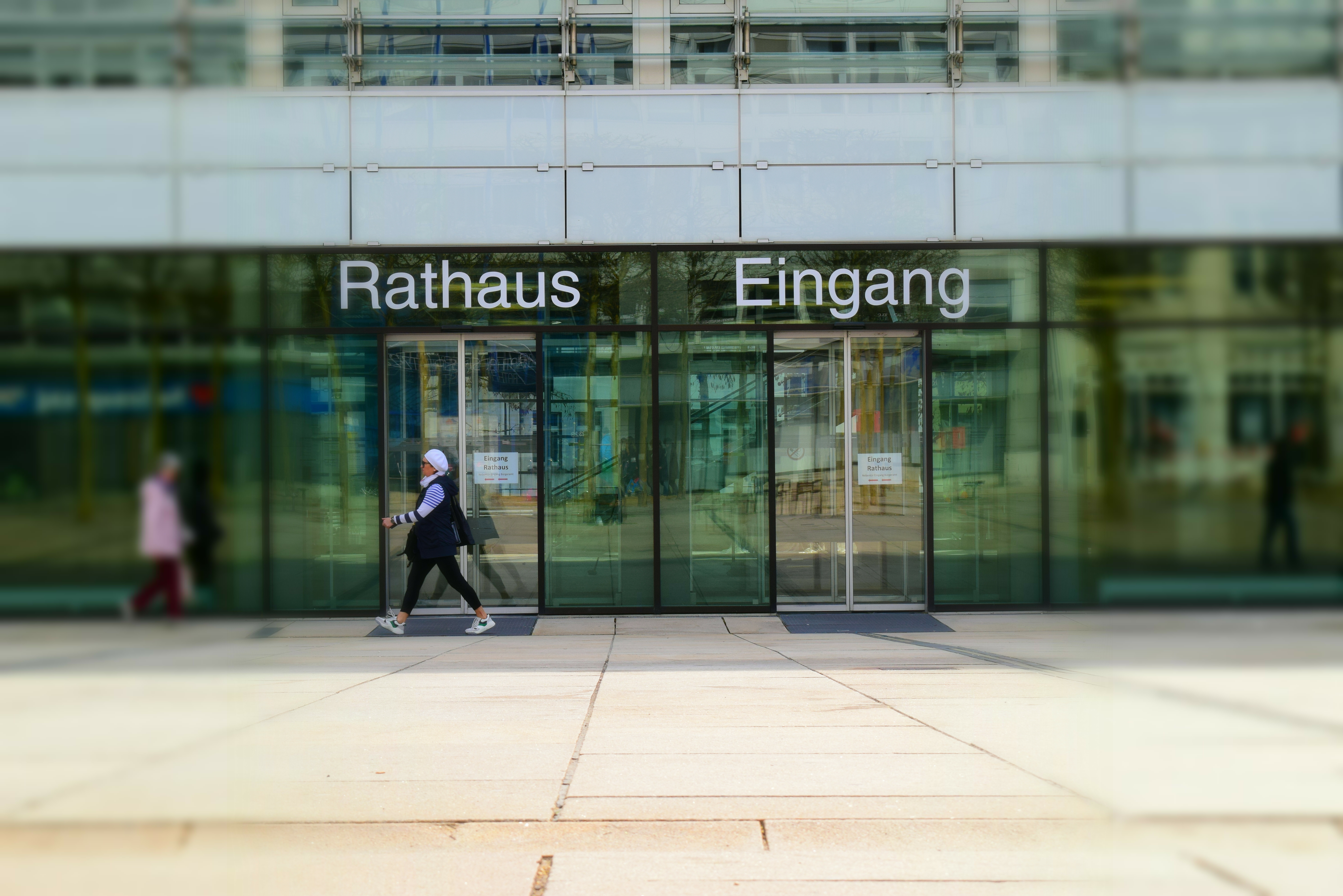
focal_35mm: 82
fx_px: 3077
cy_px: 448
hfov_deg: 24.6
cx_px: 672
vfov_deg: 16.6
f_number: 11
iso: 400
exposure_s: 1/320
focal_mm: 55
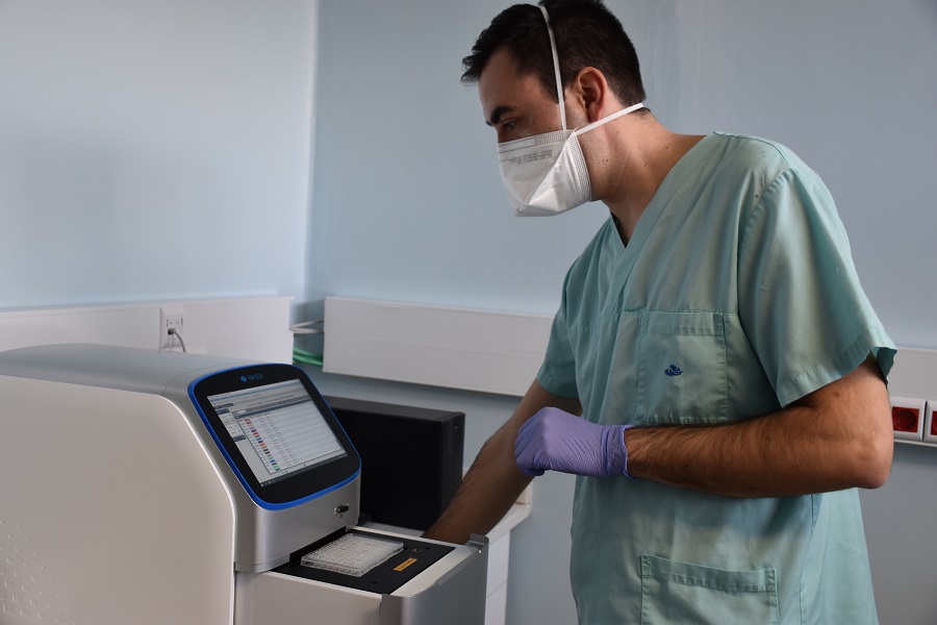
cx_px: 468
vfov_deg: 36.9
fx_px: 937
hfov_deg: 53.1
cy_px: 312
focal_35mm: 36
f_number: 4
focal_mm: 24
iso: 400
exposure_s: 1/60
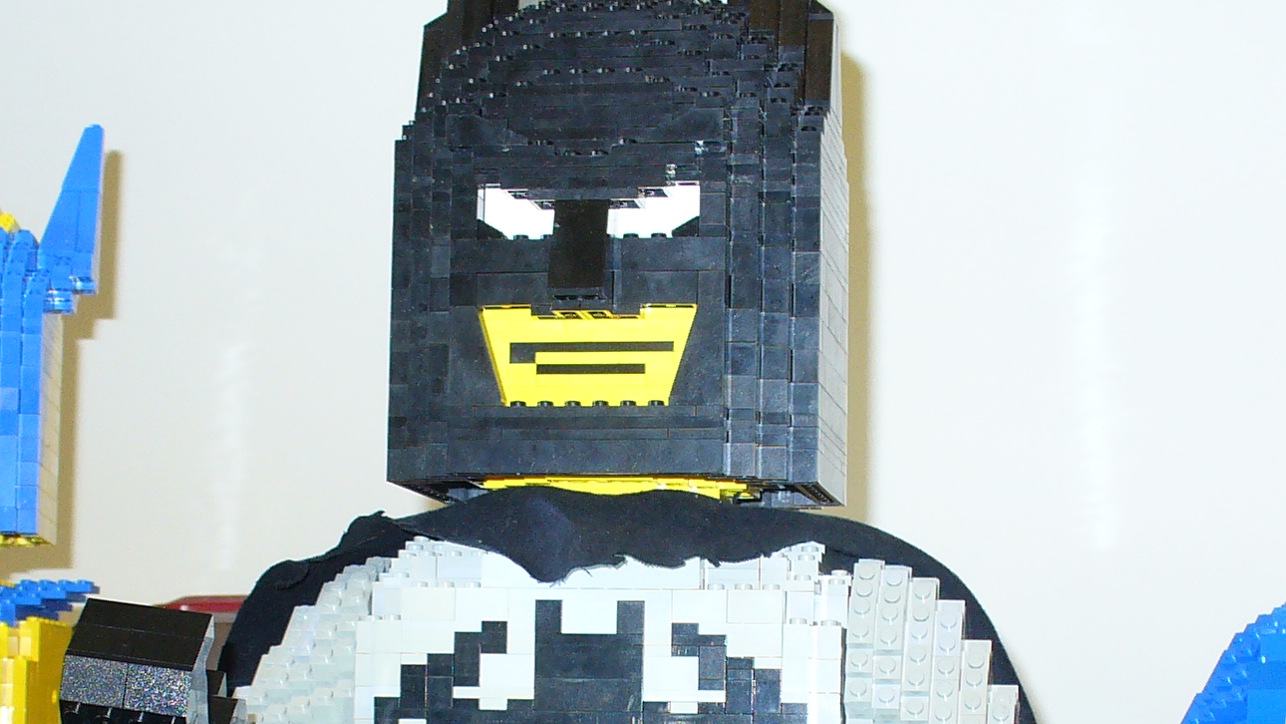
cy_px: 791
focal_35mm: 80
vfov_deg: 14.8
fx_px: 2728
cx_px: 640
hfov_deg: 26.5
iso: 100
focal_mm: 6.1
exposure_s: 1/30
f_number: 2.8
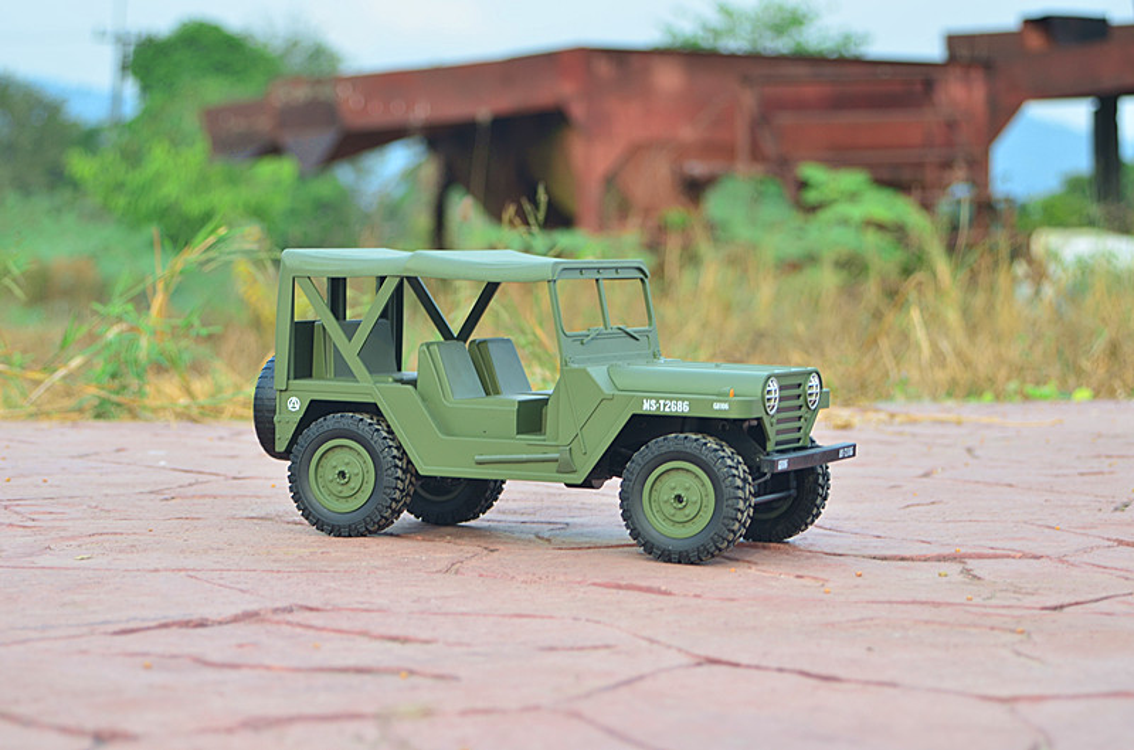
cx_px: 567
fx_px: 3299
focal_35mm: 105
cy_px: 375
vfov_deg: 13.0
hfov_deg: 19.5
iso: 100
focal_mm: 70
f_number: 5.6
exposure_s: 1/100
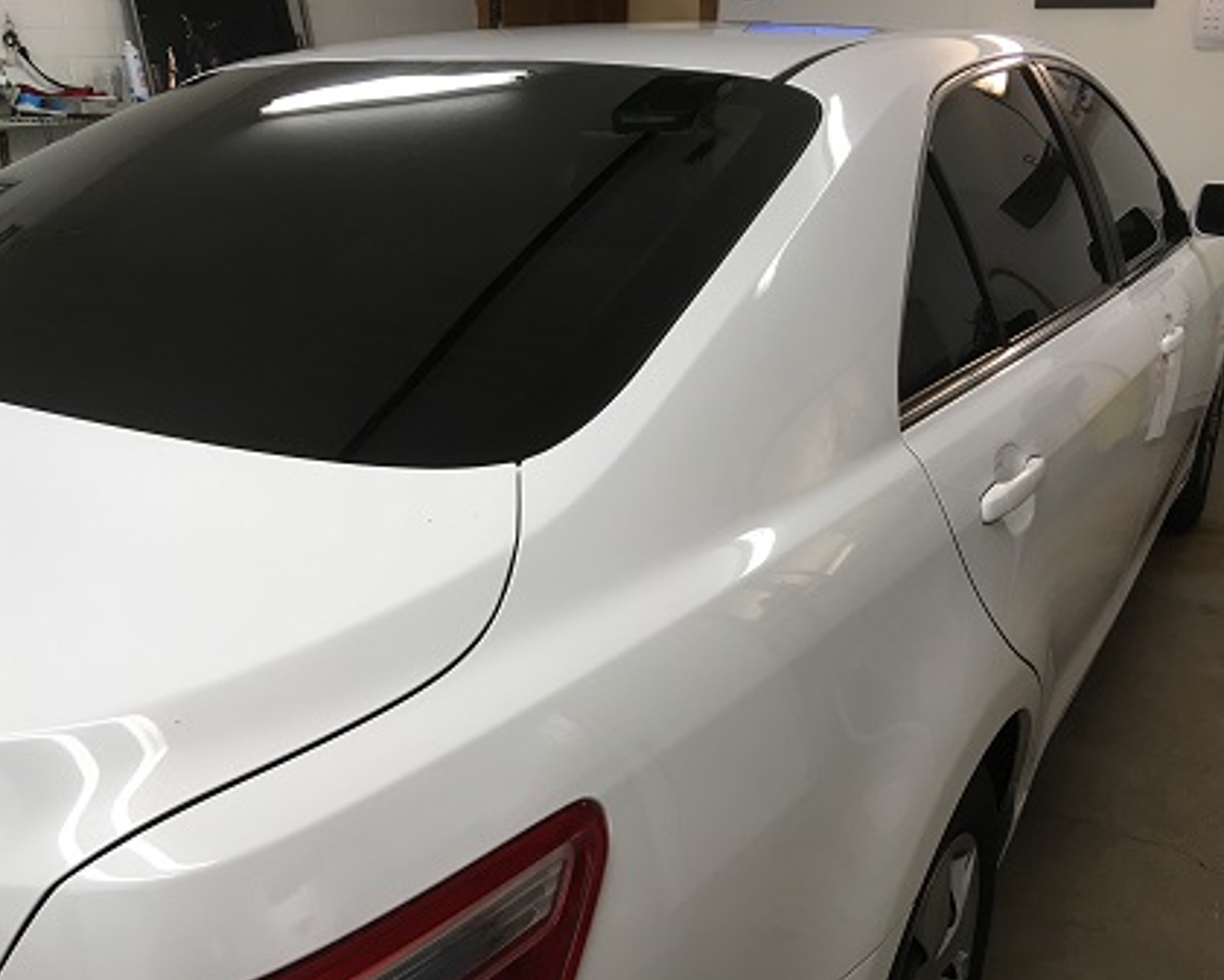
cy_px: 494
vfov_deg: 47.1
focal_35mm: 31
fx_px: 1123
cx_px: 612
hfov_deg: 57.2
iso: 25
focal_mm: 4.15
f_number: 2.2
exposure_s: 1/40
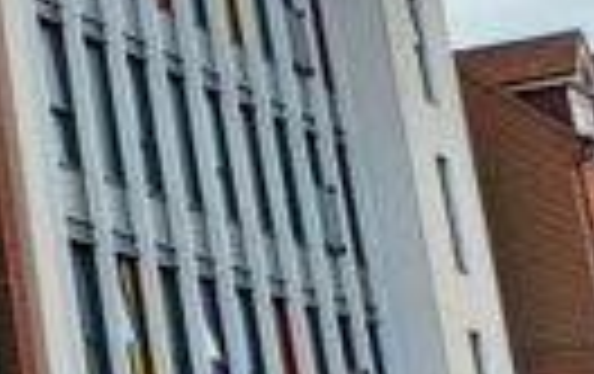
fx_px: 2092
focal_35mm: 129
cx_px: -878
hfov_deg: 12.4
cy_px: 52
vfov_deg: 10.2
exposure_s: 1/1126
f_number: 1.8
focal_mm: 5.4
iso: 20
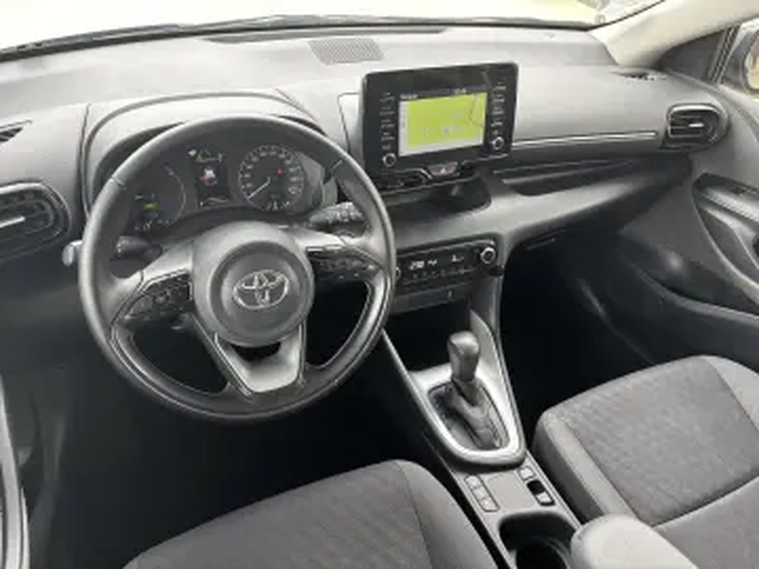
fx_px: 570
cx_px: 380
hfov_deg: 67.3
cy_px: 284
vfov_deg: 53.1
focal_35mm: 26
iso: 125
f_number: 1.6
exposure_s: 1/112
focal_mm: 5.96
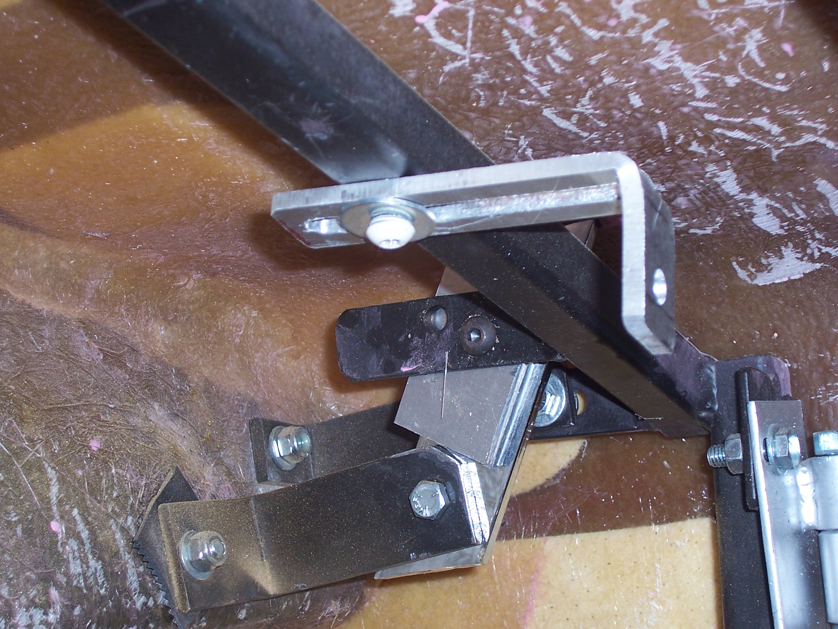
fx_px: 1598
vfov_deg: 22.3
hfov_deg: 29.4
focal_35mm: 66
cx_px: 419
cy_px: 314
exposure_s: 1/90
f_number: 4
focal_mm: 10.8
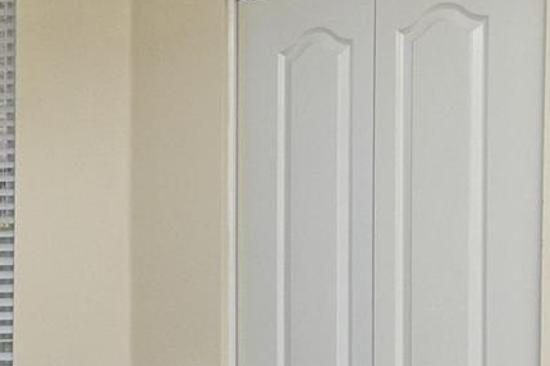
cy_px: 278
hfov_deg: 29.2
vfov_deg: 20.1
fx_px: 1023
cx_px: 84
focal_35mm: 67
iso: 640
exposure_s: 1/250
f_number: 9
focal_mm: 12
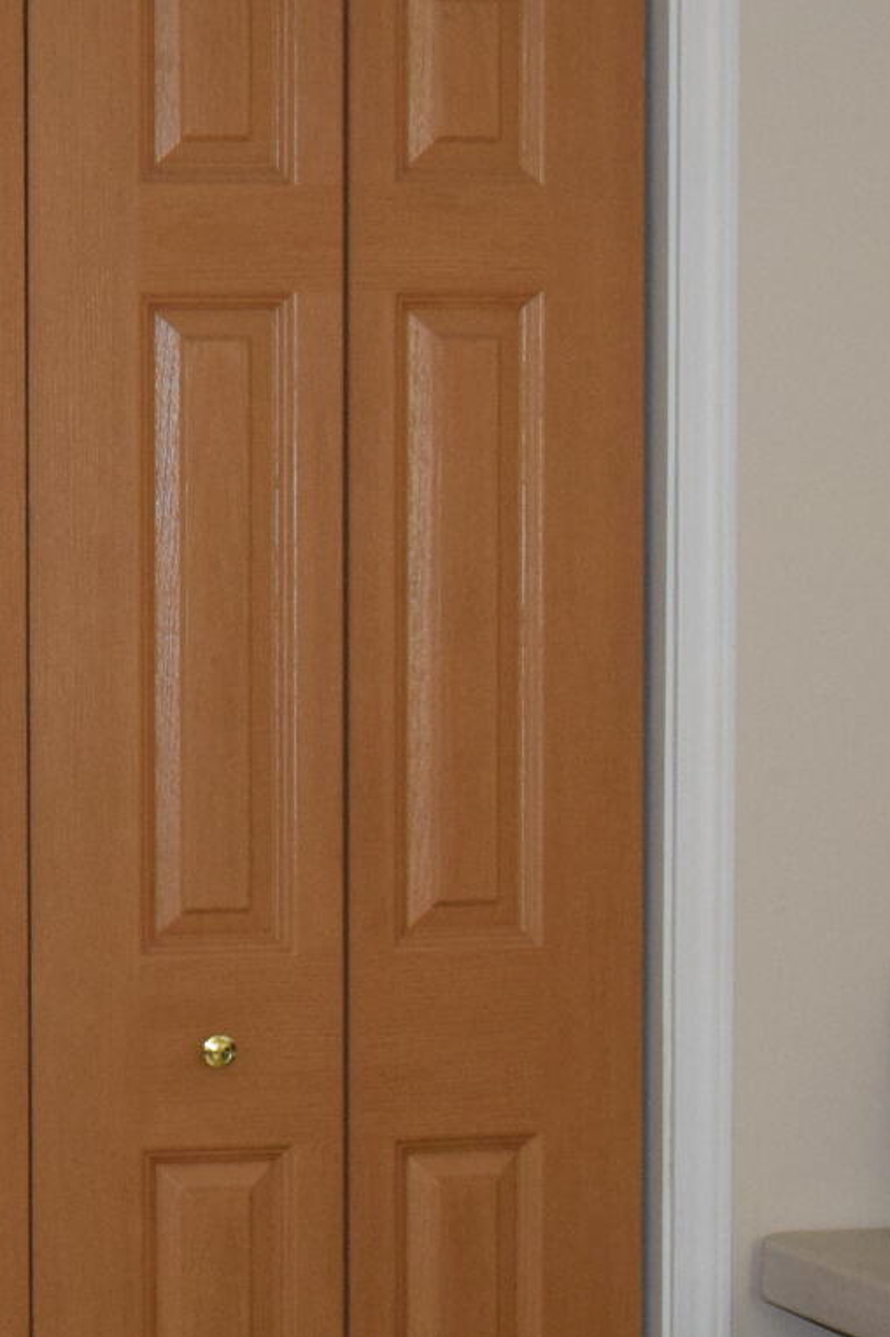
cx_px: -441
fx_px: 4379
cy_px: 715
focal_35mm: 118
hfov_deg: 11.2
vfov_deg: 17.4
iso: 1100
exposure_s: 1/60
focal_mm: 20
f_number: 5.6
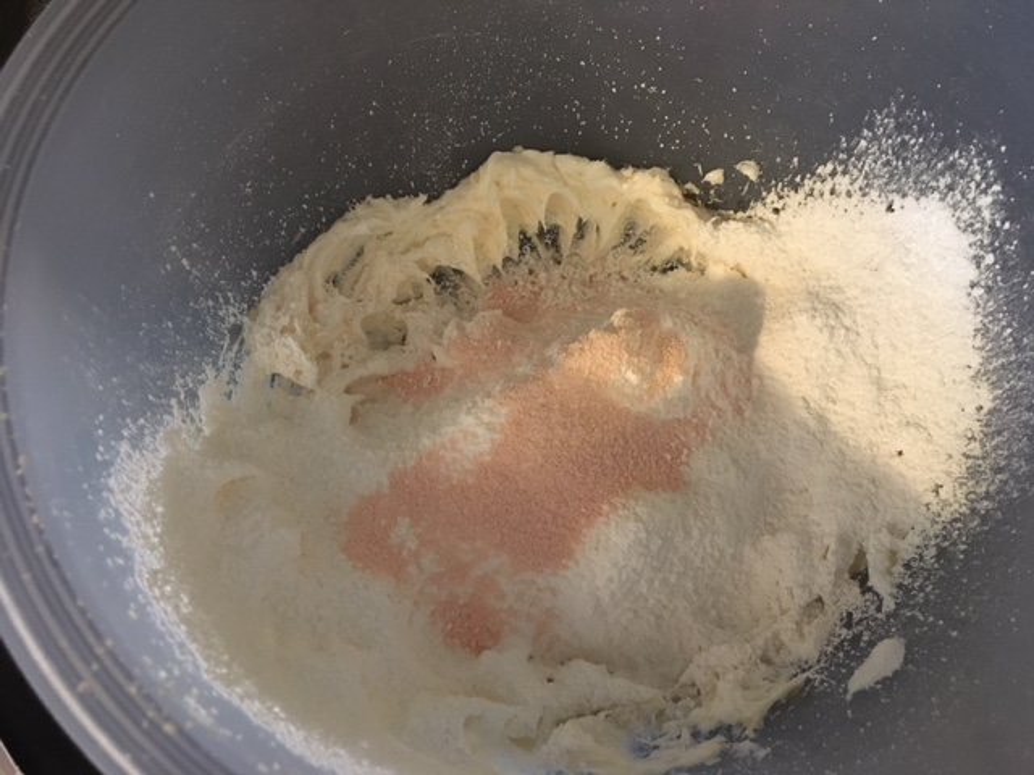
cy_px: 388
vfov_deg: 48.2
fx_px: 866
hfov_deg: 61.7
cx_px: 517
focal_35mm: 29
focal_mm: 4.15
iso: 250
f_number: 2.2
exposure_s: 1/15
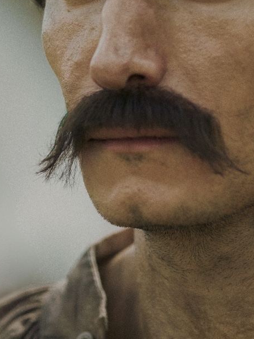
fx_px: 3775
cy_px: 80
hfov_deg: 3.9
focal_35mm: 386
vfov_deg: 5.1
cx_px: 94
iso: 200
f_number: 2.8
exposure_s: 1/1600
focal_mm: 123
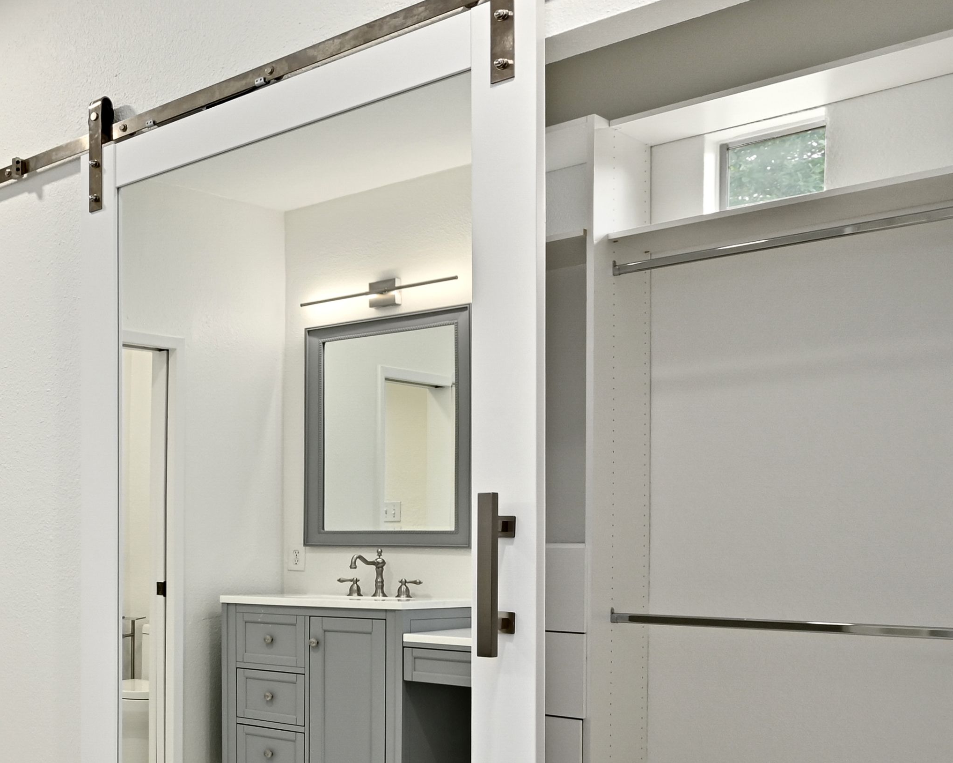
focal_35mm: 39
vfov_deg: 37.7
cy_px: 530
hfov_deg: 35.4
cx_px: -226
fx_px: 1100
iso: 800
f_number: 8
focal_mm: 14
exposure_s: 1/8
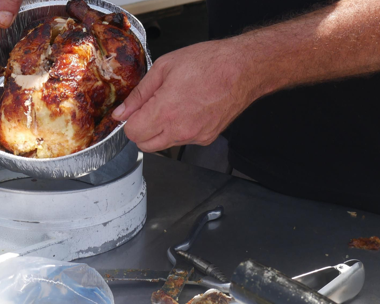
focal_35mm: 97
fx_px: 1091
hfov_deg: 19.6
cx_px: 91
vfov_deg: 15.7
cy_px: 46
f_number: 8
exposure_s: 1/200
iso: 200
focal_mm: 27
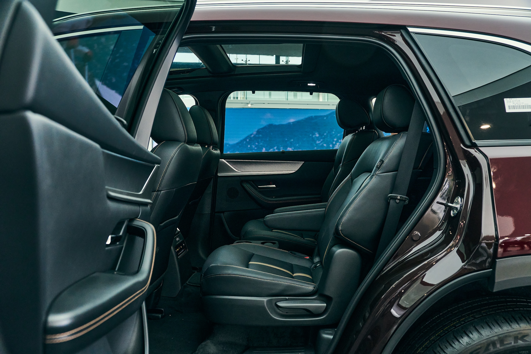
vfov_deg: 43.6
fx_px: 442
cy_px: 177
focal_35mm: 30
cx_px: 266
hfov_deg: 61.9
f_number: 4
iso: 640
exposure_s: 1/200
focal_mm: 20
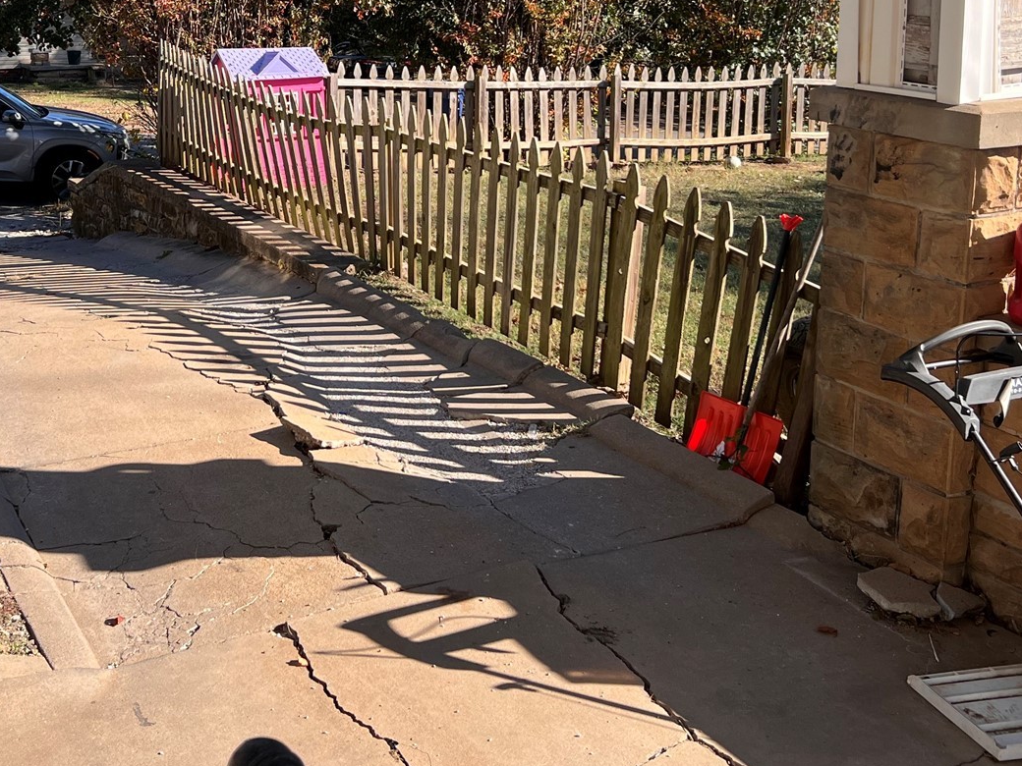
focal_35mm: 48
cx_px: 387
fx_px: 1417
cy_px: 165
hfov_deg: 39.4
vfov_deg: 29.6
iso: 50
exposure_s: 1/2165
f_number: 1.5
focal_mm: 5.7
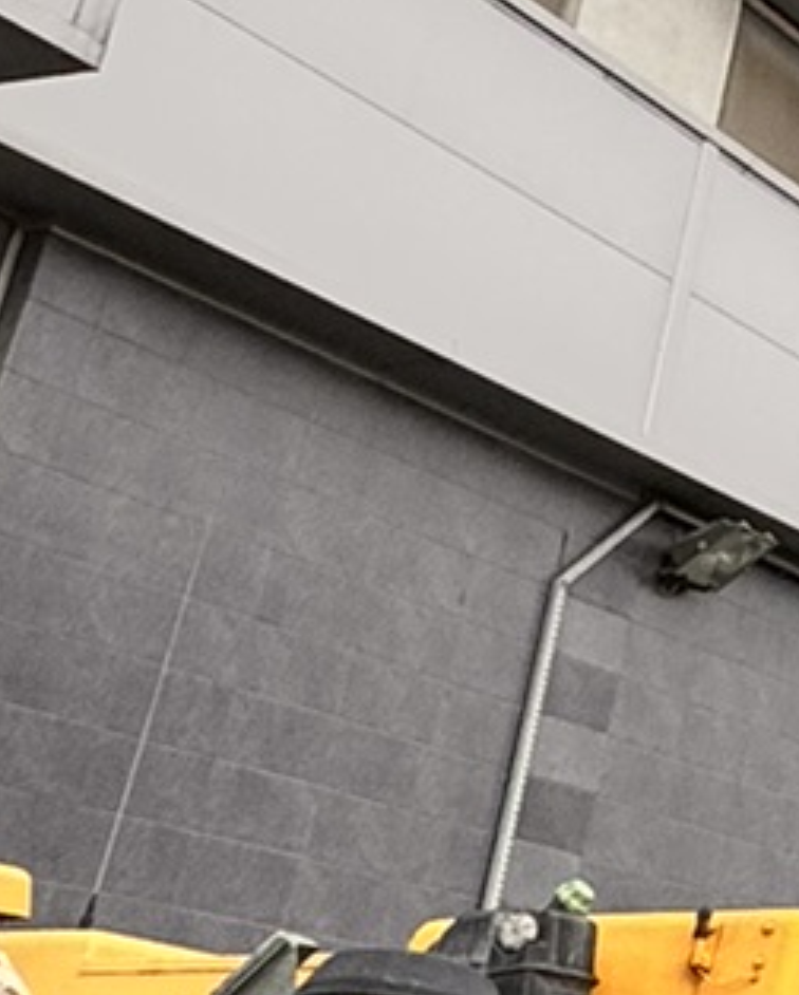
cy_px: -3
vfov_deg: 20.8
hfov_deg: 13.2
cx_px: 1887
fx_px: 2626
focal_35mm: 89
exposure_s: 1/700
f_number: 2.2
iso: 40
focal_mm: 2.22
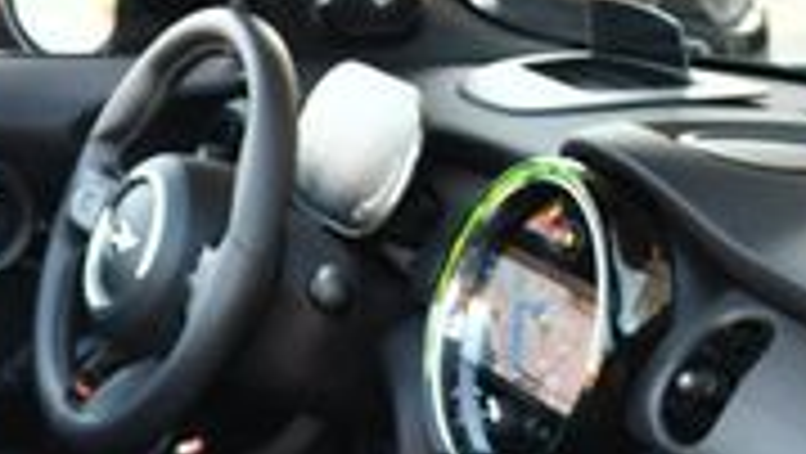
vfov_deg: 8.7
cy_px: 773
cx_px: 149
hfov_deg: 15.8
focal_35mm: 135
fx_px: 2887
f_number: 3.5
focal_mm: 18
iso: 500
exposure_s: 1/250
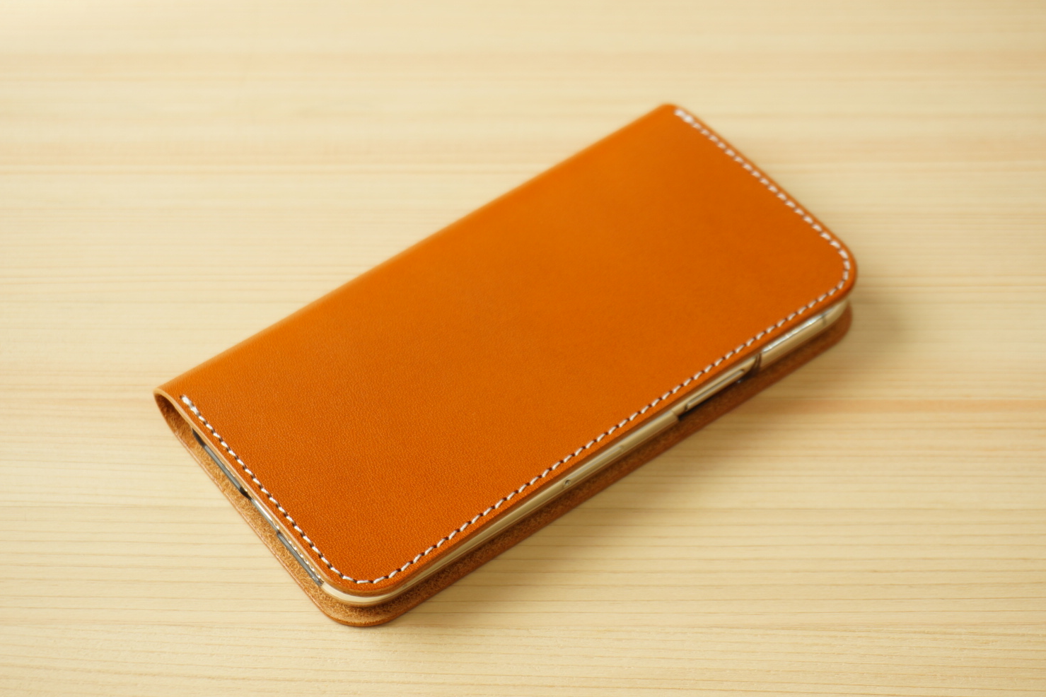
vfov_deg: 19.3
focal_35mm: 71
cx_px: 516
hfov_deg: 28.6
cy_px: 375
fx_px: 2050
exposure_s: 1/10
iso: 100
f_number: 5.6
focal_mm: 43
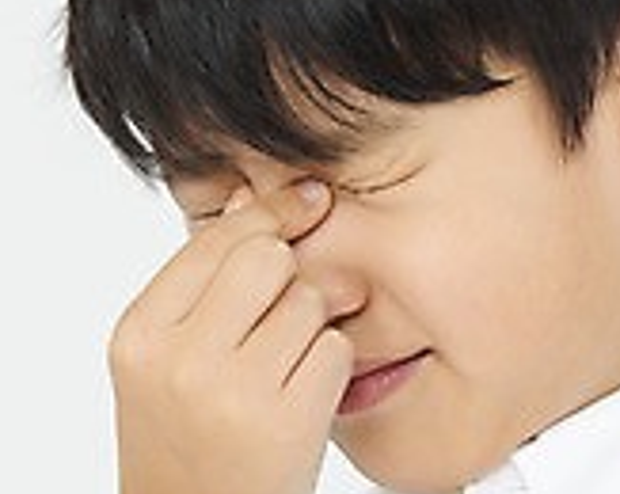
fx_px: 12646
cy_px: 315
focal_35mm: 690
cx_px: 196
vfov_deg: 2.2
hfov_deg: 2.8
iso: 100
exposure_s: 1/125
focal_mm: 200
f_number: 18
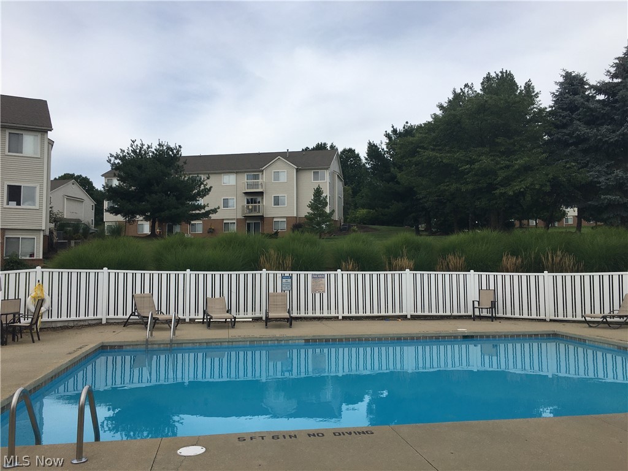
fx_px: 526
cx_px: 314
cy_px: 236
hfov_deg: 61.7
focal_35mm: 29
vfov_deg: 48.2
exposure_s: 1/2404
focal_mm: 4.15
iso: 25
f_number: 2.2
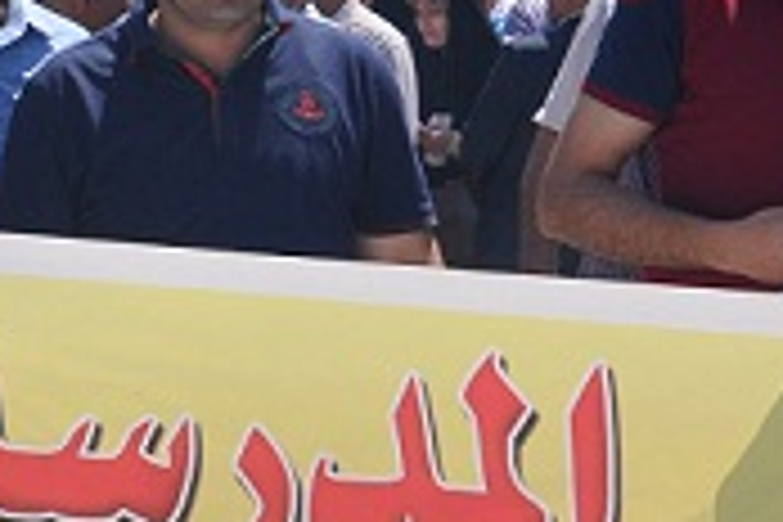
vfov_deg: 6.3
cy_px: 493
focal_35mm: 217
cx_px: -560
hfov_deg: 9.1
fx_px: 4721
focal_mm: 35
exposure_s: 1/400
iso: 200
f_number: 10
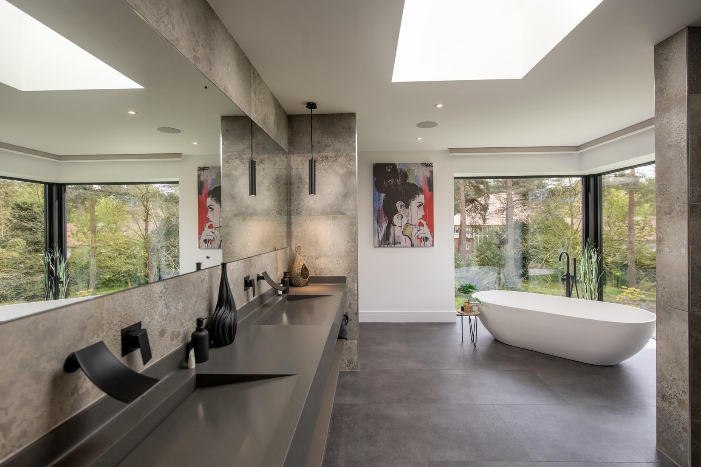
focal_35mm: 17
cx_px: 350
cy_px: 234
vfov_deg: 70.4
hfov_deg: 93.3
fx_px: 331
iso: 100
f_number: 5.6
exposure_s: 1/200
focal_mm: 17
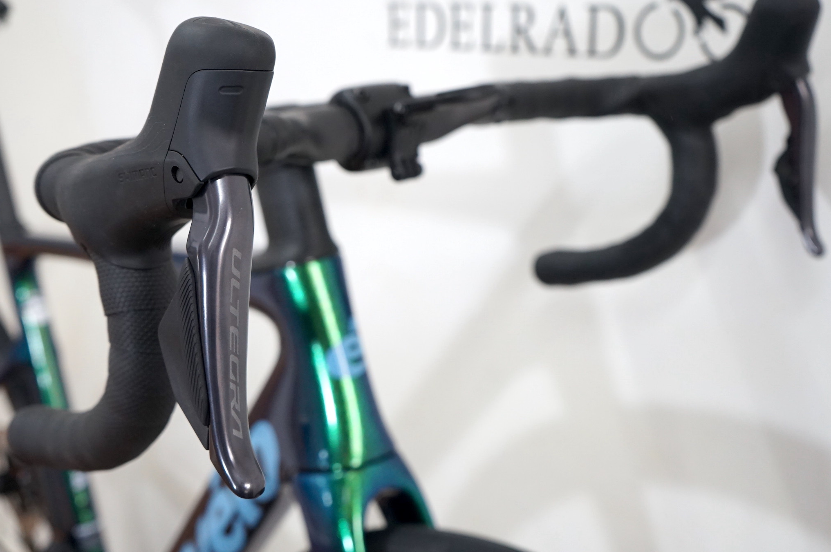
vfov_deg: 31.1
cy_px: 288
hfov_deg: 45.5
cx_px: 395
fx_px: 992
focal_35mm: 43
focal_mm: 38
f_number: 5.6
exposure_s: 1/60
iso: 1000
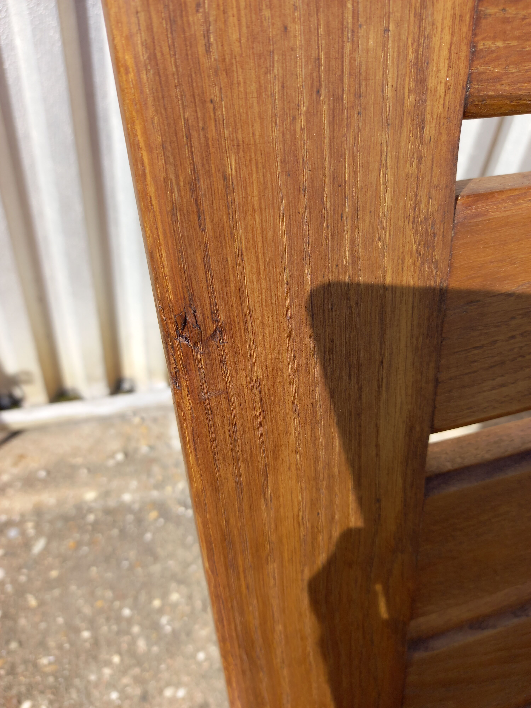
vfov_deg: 69.4
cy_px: 354
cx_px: 266
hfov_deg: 54.9
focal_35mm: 25
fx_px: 511
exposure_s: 1/450
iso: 25
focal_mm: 4.6
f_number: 2
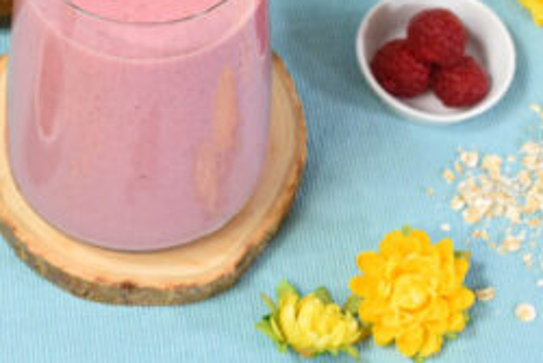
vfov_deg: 15.7
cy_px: 36
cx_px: 139
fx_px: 1298
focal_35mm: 86
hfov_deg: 23.4
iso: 800
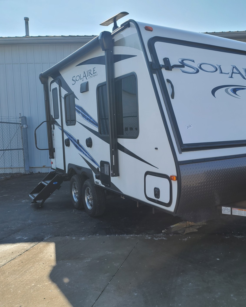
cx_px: 170
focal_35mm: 33
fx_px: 300
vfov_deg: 54.2
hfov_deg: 43.7
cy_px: 155
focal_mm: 7
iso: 16
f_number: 1.8
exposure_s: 1/690
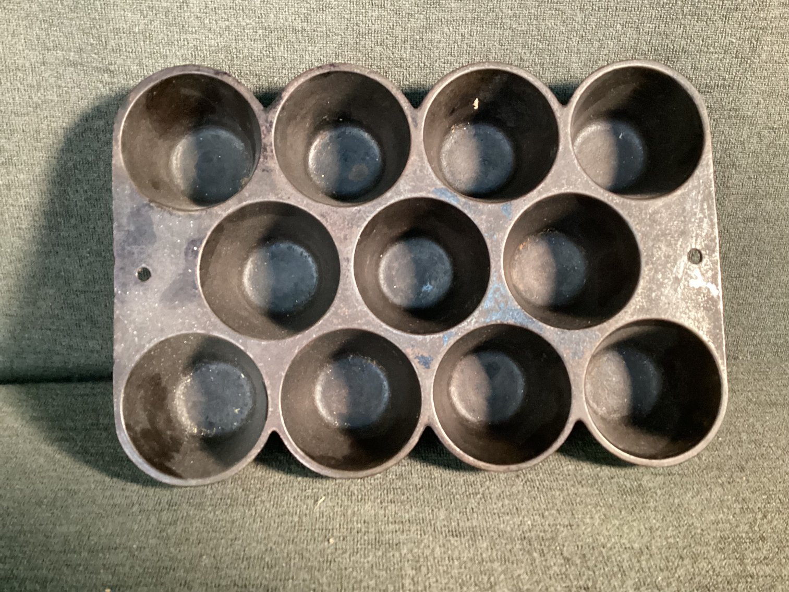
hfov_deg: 58.3
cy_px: 296
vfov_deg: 45.4
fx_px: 707
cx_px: 394
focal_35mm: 31
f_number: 2.4
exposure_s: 1/30
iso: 500
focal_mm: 3.3
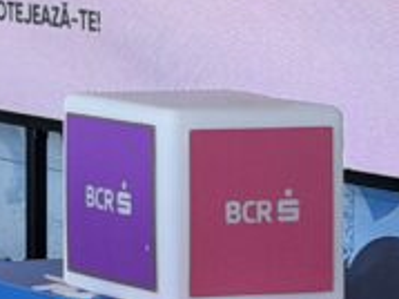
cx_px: -557
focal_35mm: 275
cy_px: -239
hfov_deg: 6.8
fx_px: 3168
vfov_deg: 5.3
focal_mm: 6.76
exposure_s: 1/210
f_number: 1.78
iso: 125
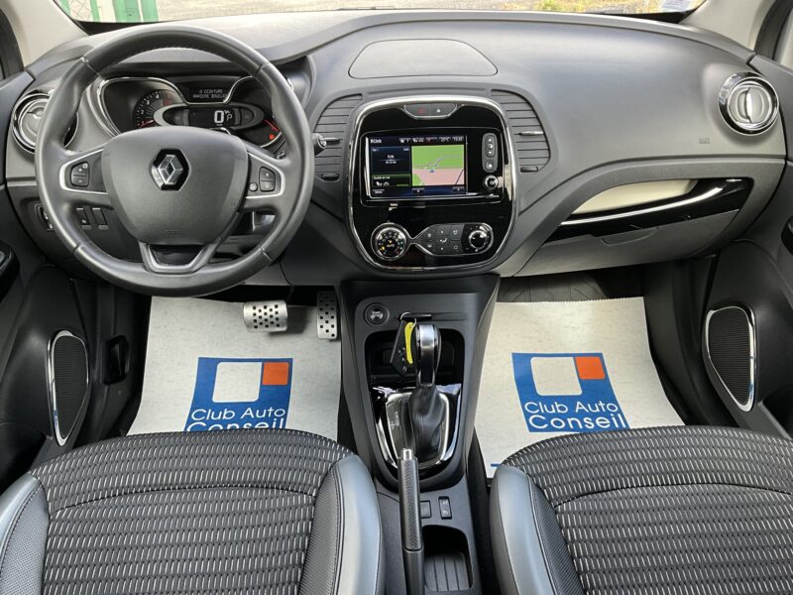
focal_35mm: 29
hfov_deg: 61.7
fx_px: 664
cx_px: 396
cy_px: 298
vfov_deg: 48.2
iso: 50
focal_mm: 3
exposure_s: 1/122
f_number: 1.8
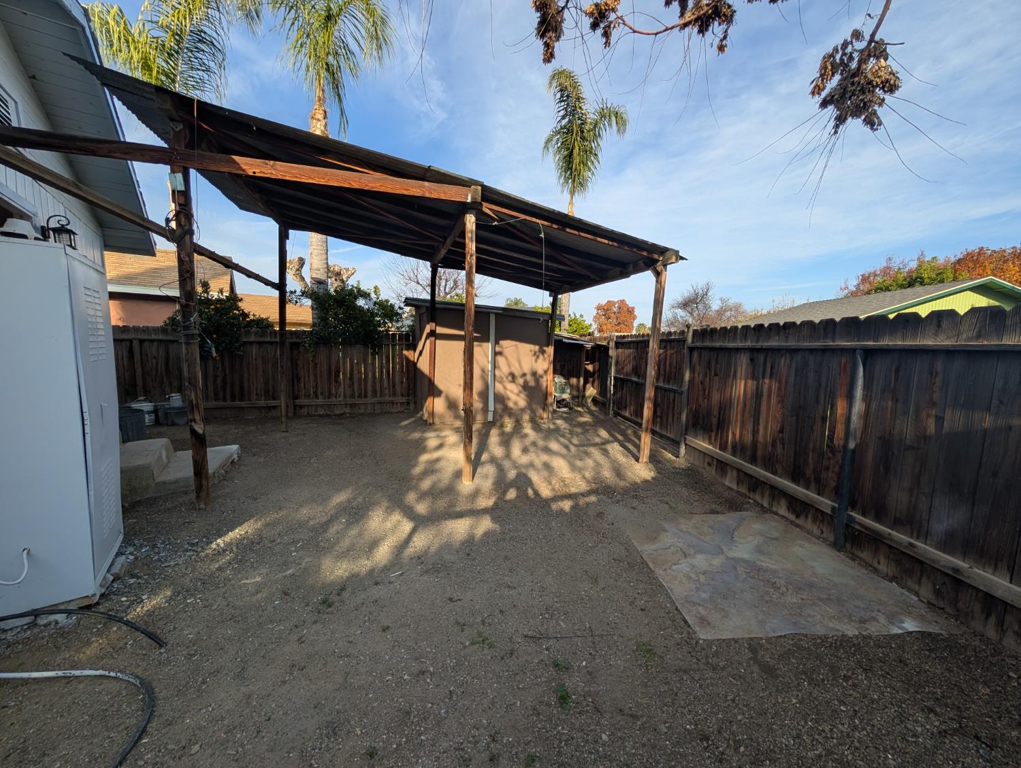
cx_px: 510
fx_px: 354
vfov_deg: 94.6
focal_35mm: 12
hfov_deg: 110.5
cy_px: 384
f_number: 1.7
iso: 53
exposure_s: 1/1672
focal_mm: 2.02
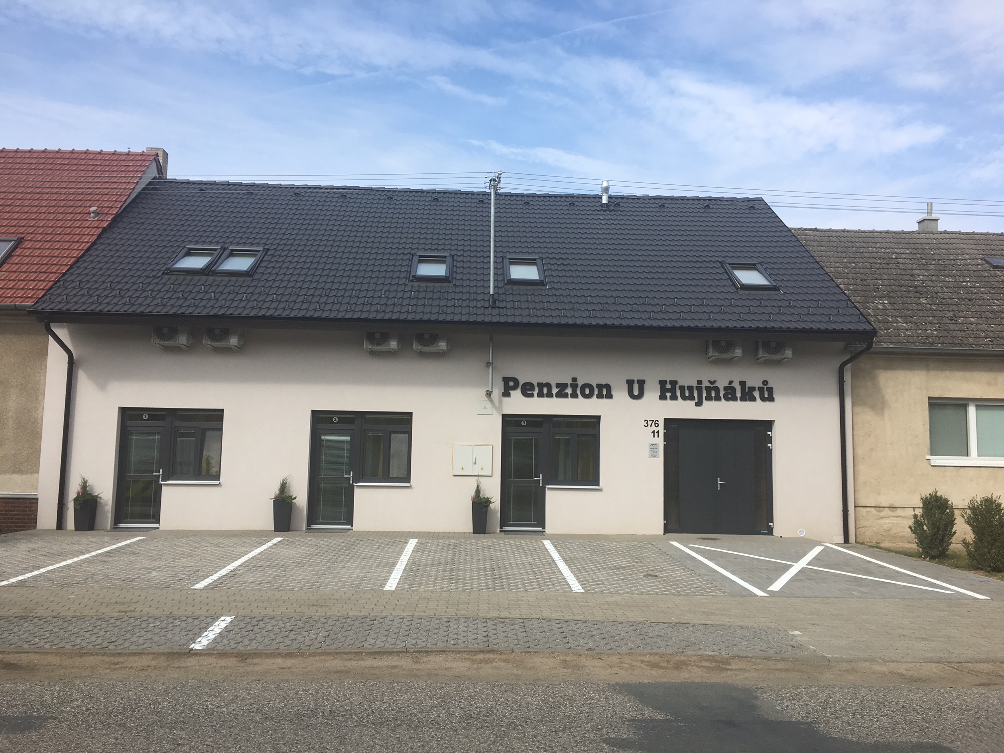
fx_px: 841
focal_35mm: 29
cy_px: 376
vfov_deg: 48.2
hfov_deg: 61.7
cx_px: 502
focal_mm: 4.15
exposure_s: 1/1374
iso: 25
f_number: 2.2
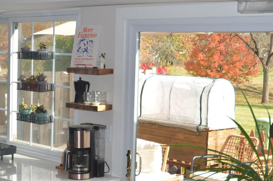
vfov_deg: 17.2
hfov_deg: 25.3
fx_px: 598
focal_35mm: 79
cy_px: 116
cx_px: 52
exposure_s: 1/200
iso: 180
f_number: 4.5
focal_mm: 24
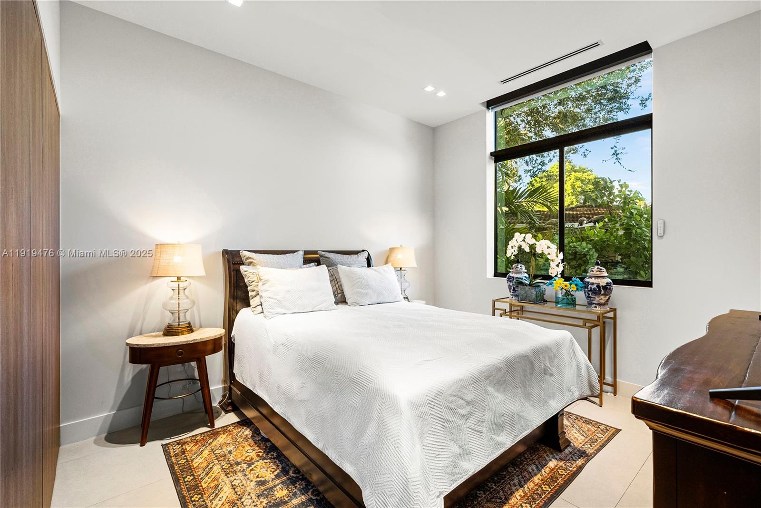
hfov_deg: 96.7
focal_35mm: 16
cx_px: 380
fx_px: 338
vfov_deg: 73.8
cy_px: 254
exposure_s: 1/10
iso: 400
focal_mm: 16
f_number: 8
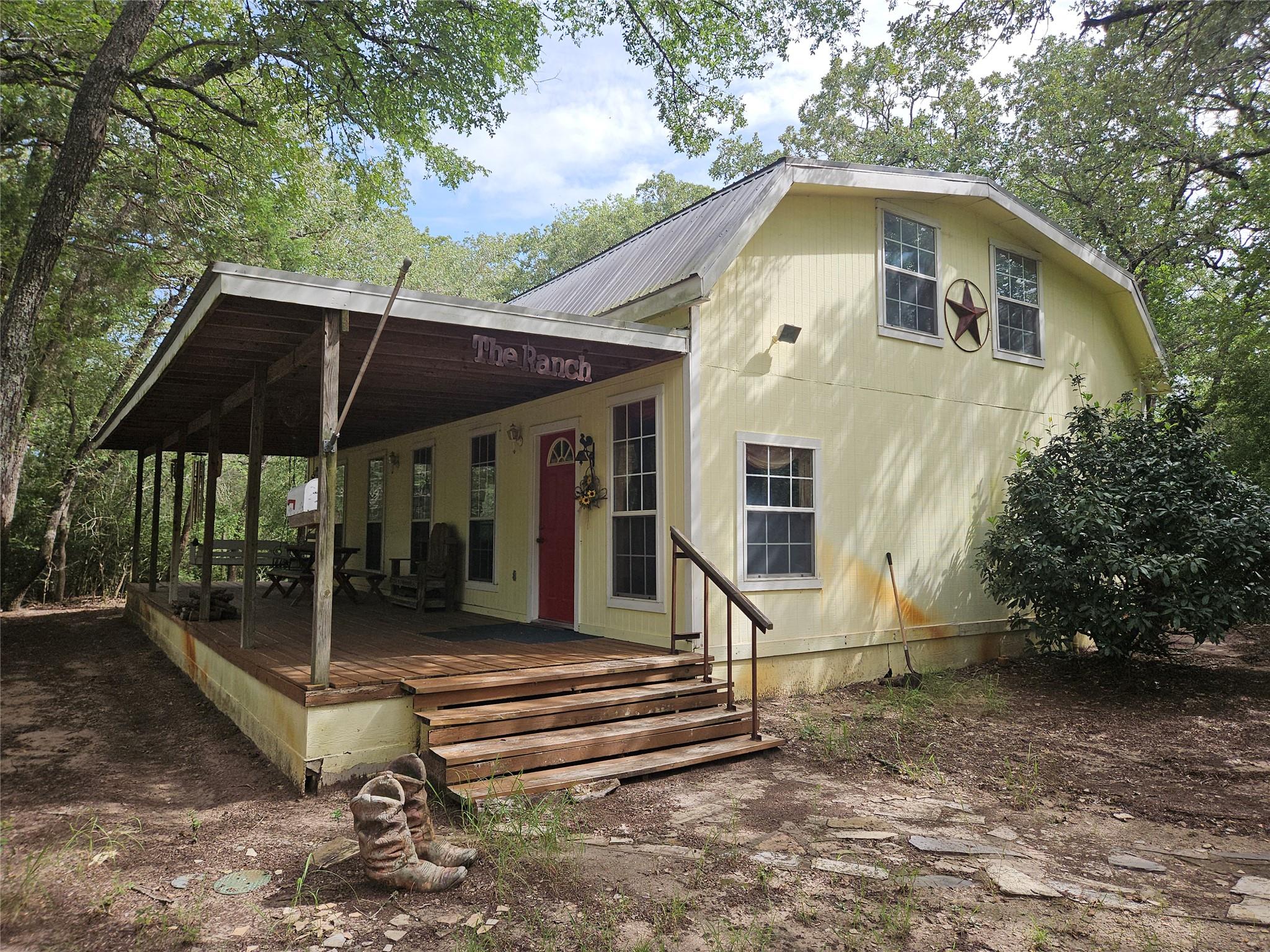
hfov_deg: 73.9
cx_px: 635
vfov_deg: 58.9
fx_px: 844
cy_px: 476
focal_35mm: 23
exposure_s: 1/823
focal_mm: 5.4
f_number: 1.8
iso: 25
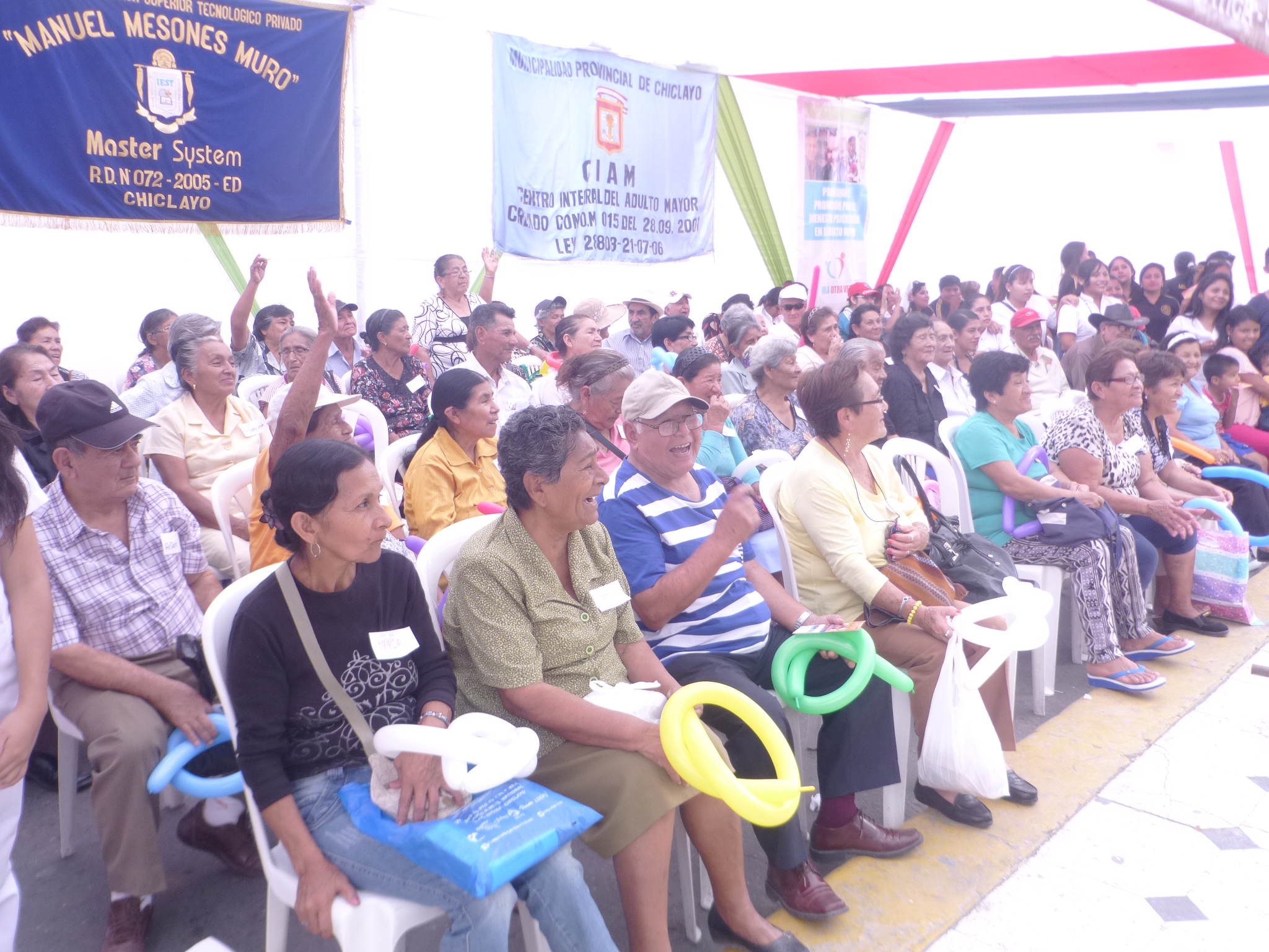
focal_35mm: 30
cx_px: 634
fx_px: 1100
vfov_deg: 46.8
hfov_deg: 60.0
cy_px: 476
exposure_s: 1/100
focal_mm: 5.4
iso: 100
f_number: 3.6
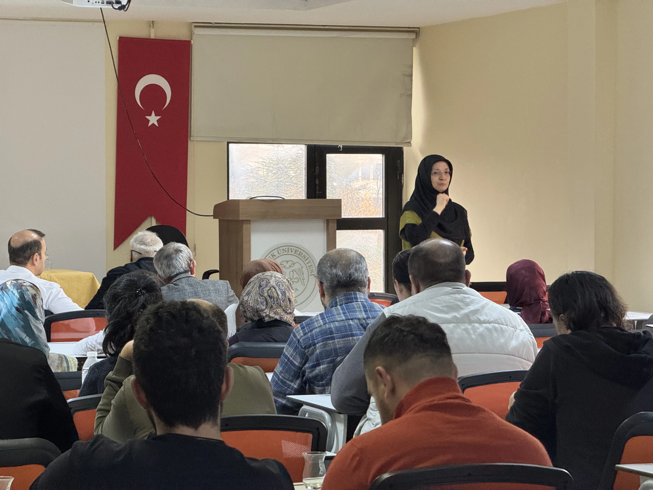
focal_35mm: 120
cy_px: 245
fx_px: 2264
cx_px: 326
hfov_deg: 16.4
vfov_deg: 12.3
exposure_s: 1/50
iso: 320
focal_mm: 15.66
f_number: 2.8
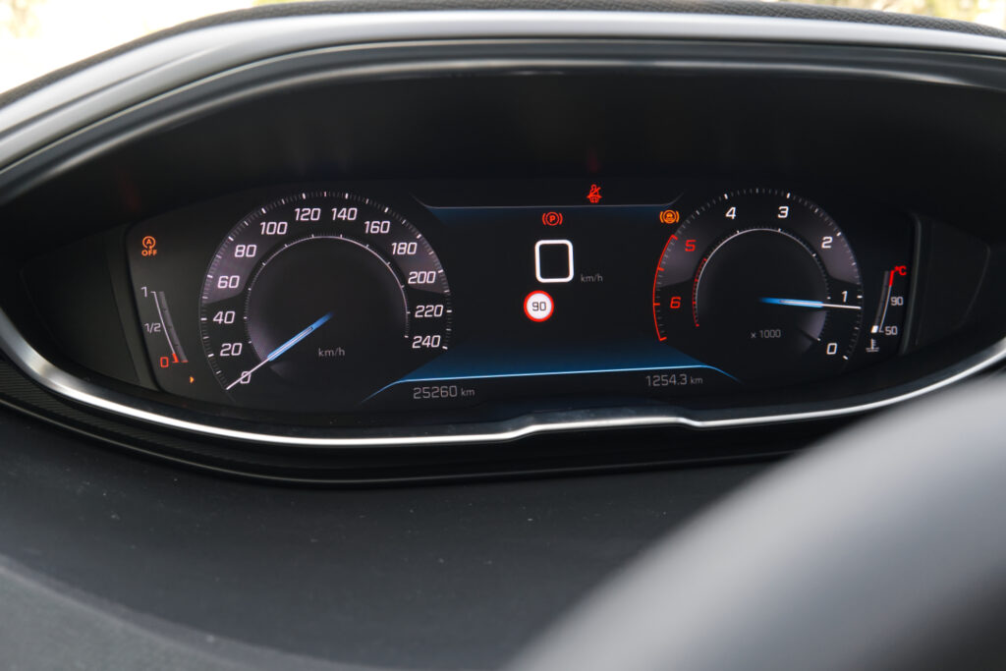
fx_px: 1062
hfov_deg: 50.7
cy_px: 336
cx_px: 503
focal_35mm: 38
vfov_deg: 35.1
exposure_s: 1/160
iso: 2000
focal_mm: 25.6
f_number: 9
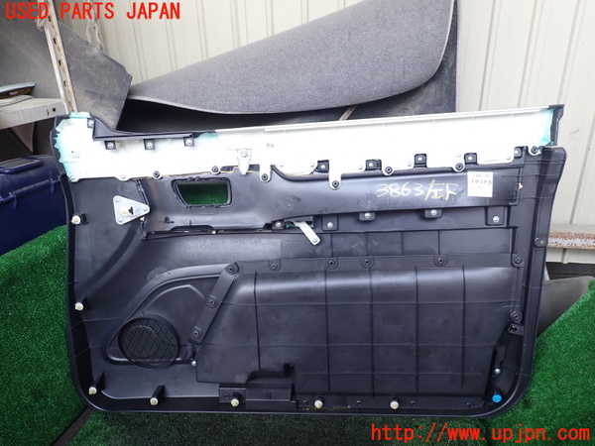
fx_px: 430
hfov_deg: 69.4
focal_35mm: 25
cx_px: 298
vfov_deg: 54.9
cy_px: 223
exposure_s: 1/100
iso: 100
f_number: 2.8
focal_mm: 4.5
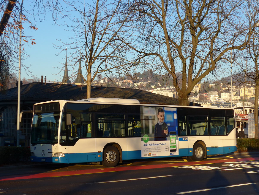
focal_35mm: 62
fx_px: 464
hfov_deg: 31.2
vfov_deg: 23.7
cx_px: 130
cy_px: 98
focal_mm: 12.7
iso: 80
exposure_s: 1/500
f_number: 3.7
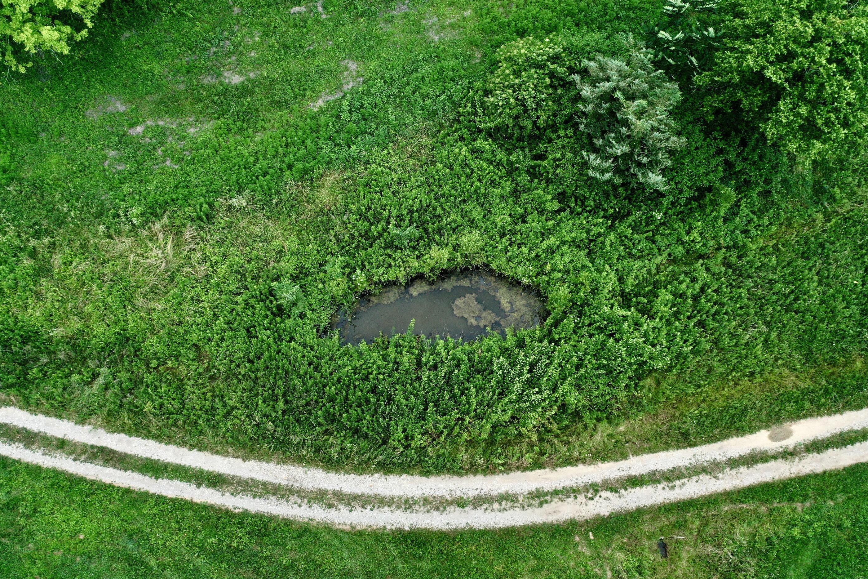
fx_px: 723
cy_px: 304
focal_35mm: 30
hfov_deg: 61.9
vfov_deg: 43.6
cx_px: 447
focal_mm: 10.26
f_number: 2.8
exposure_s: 1/120
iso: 100
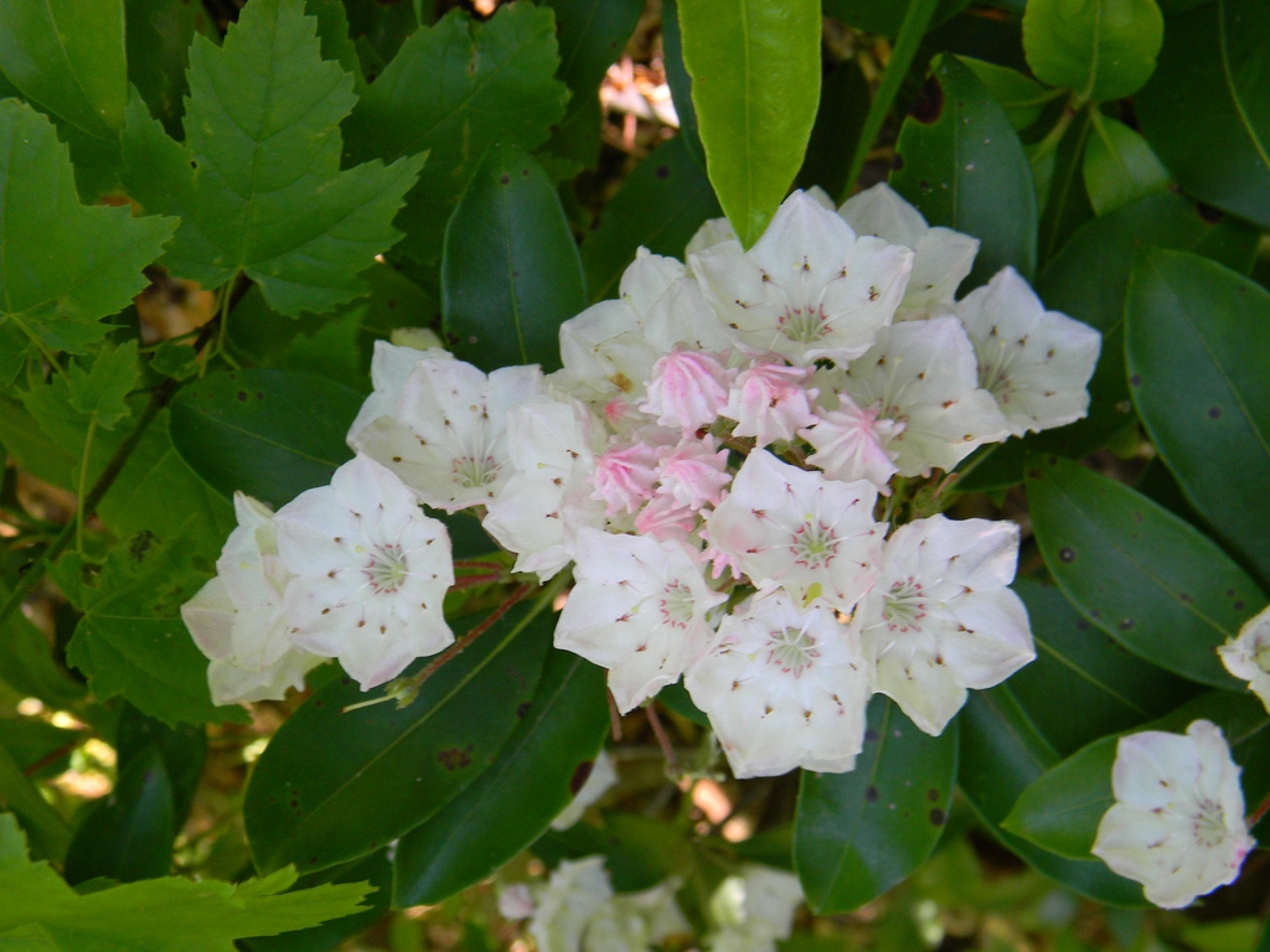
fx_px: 2055
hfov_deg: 34.3
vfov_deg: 26.1
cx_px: 635
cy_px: 476
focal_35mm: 56
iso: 130
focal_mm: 10.1
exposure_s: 1/30
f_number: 4.1
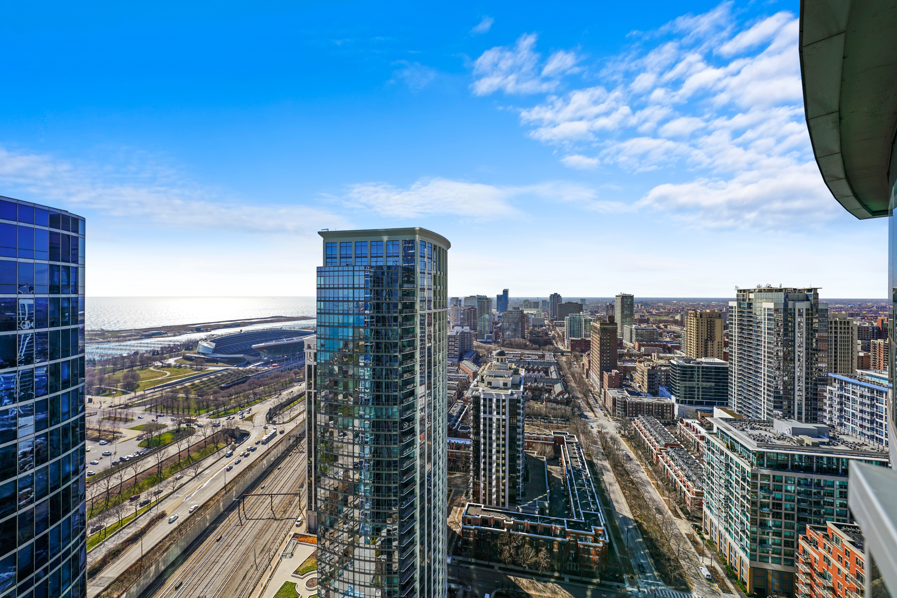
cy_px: 299
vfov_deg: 81.2
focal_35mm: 14
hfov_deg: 104.2
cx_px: 448
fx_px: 349
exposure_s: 1/1000
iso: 100
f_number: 5
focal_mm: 14
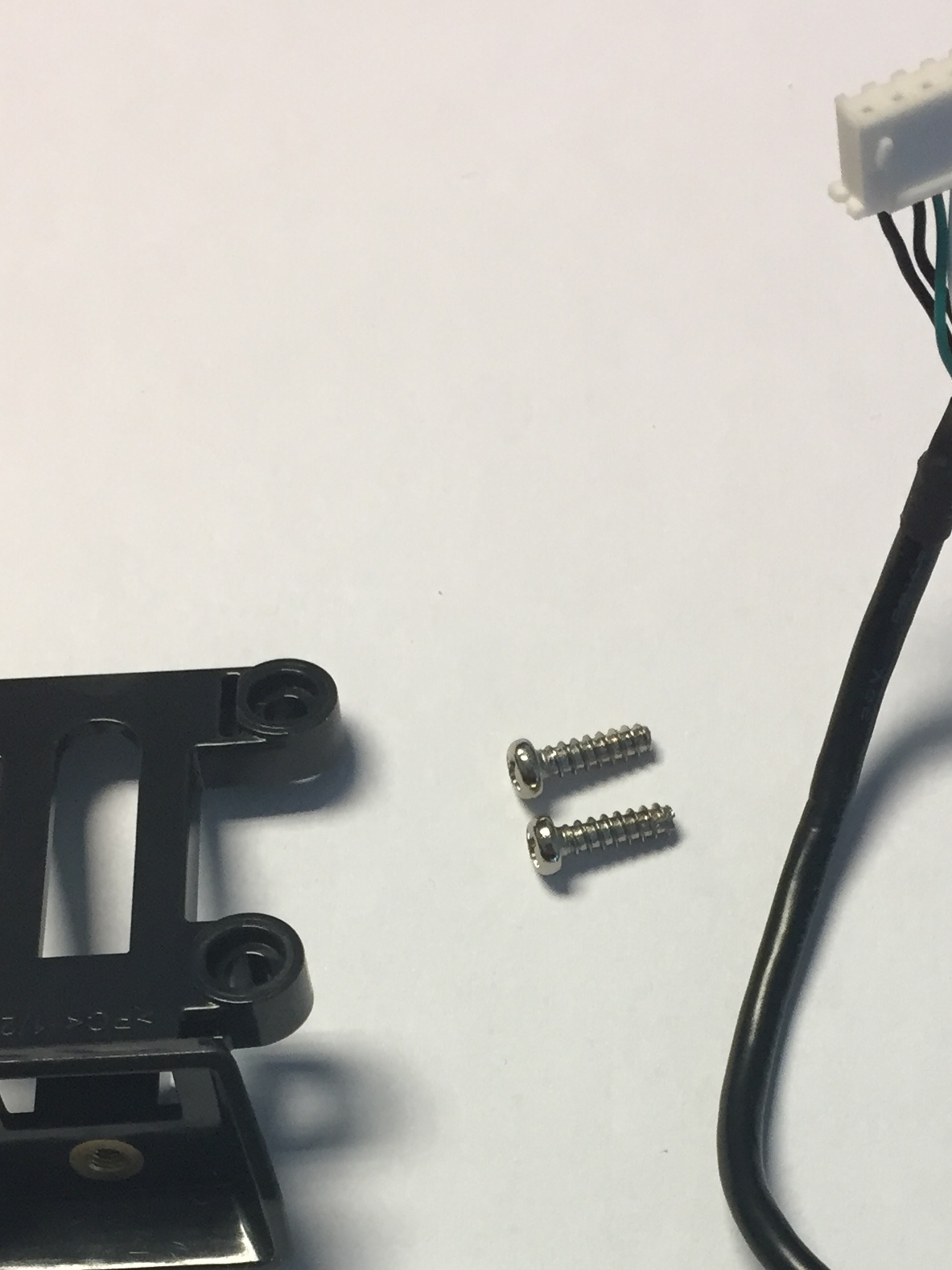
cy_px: 1193
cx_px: 538
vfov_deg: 30.5
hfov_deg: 24.4
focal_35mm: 60
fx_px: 2201
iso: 80
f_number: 2.2
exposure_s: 1/30
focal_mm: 4.15
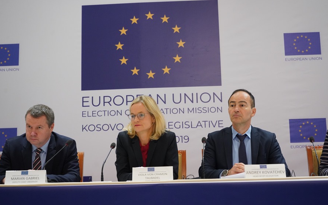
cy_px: 105
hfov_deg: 28.6
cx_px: 163
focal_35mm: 72
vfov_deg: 18.1
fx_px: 643
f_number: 5.6
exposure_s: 1/60
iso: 6400
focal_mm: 70
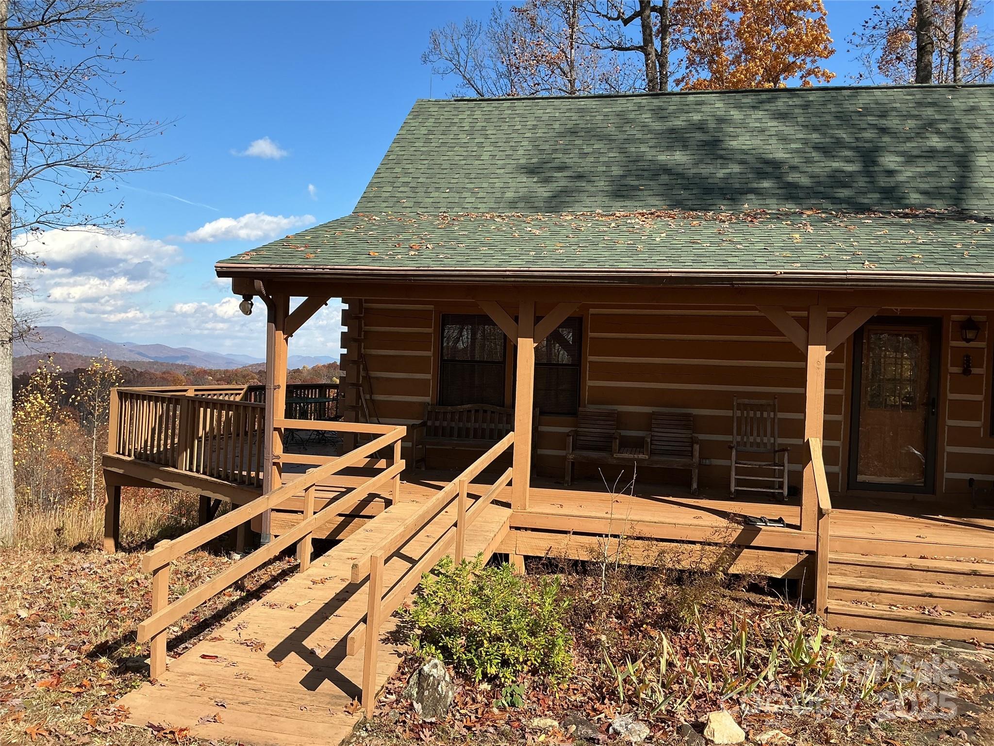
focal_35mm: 29
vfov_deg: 48.2
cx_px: 497
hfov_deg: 61.7
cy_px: 373
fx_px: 833
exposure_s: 1/1311
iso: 25
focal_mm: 3
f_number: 1.8
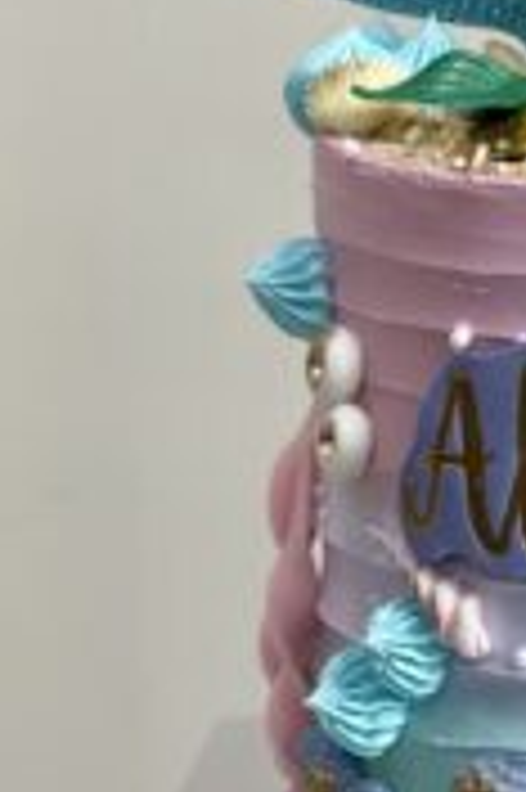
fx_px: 4436
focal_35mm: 202
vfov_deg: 10.2
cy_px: 272
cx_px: 742
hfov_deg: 6.7
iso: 50
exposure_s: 1/100
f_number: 2.2
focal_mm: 7.5
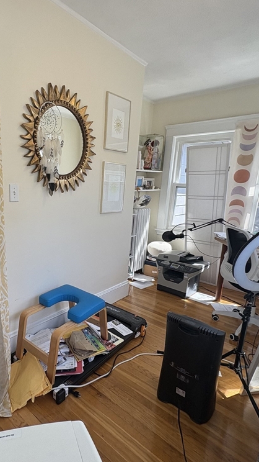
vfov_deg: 83.9
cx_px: 71
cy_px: 235
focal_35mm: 21
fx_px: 257
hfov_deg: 51.7
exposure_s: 1/184
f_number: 2.2
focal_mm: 2.22
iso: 50
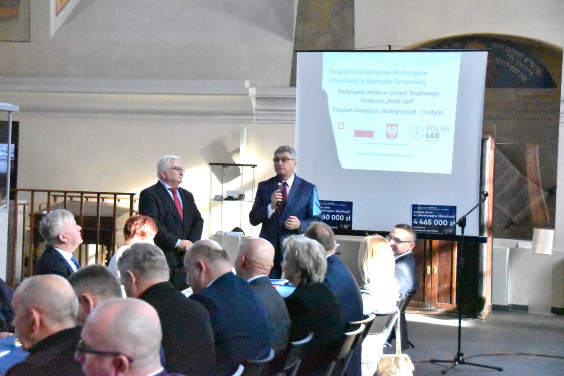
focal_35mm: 82
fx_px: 1292
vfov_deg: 16.6
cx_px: 282
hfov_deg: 24.6
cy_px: 188
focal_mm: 55
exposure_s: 1/4000
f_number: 4.8
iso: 25600
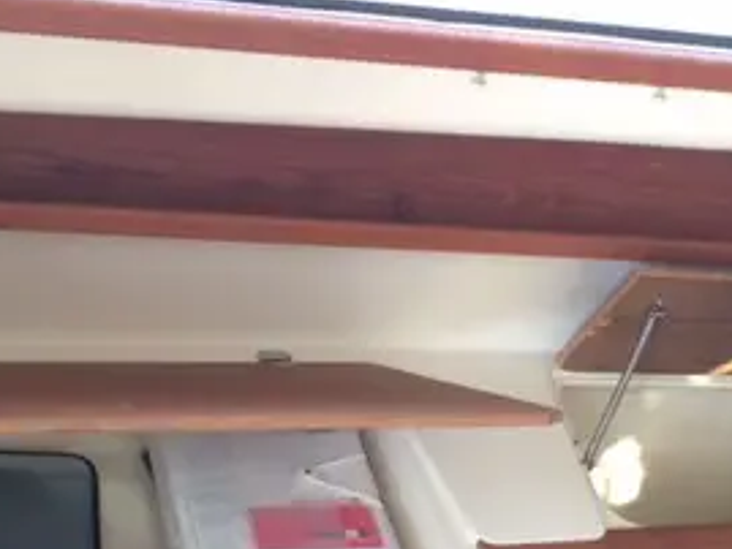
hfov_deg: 27.9
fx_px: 1460
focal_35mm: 69
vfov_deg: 21.1
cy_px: 435
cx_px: 498
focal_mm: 4.15
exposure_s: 1/30
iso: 100
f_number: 2.2
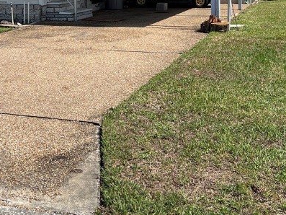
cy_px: -9
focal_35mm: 67
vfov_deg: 21.1
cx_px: 84
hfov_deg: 28.7
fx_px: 554
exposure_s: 1/4831
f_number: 1.5
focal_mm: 5.7
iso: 50
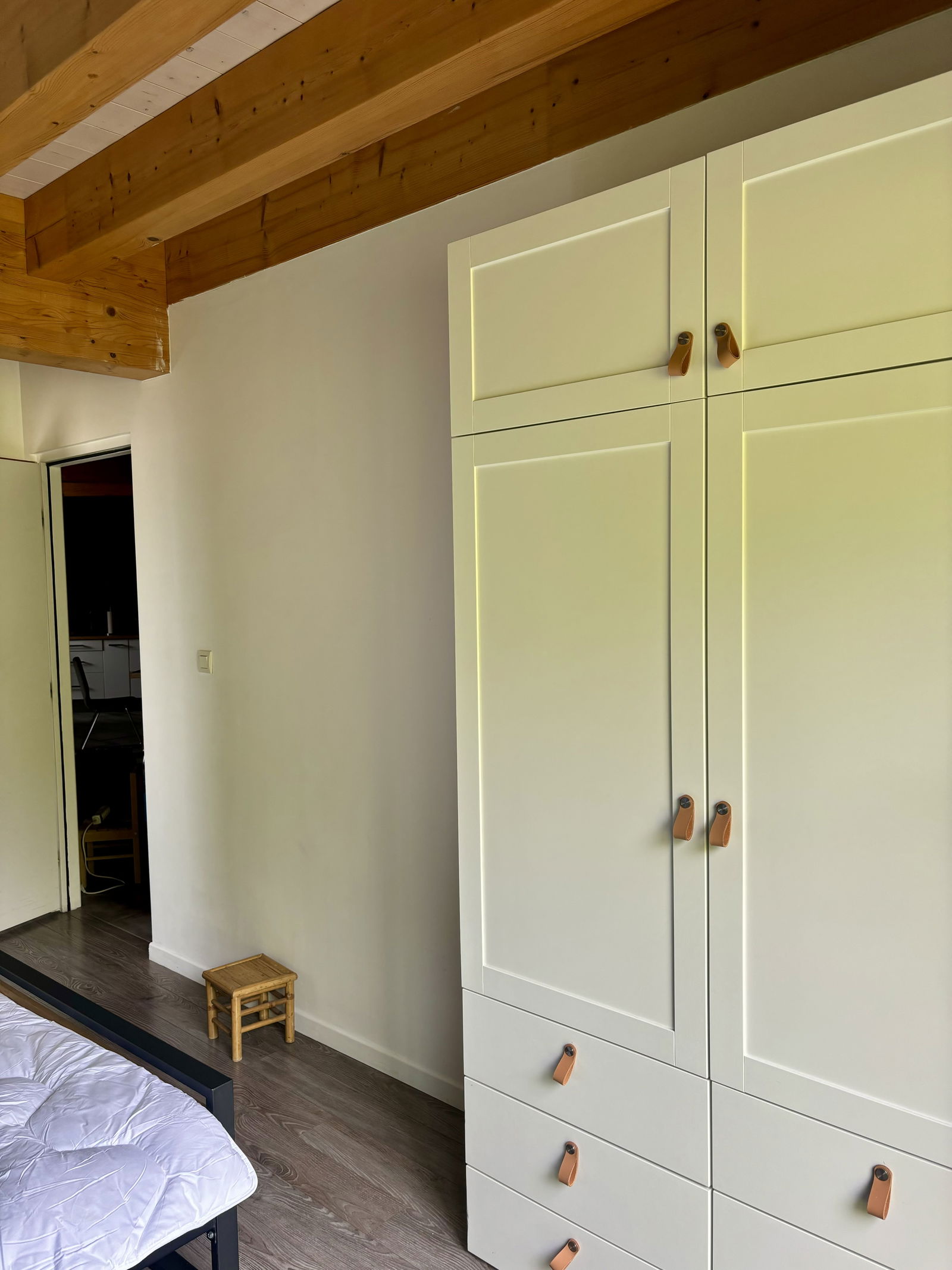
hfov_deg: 53.1
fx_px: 953
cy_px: 635
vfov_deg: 67.3
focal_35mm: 26
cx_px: 476
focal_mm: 5.96
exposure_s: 1/121
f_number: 1.6
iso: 50
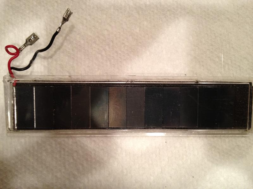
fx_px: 256
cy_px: 94
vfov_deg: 40.7
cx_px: 126
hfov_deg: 52.6
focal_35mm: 35
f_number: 2.4
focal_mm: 4.28
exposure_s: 1/20
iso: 125
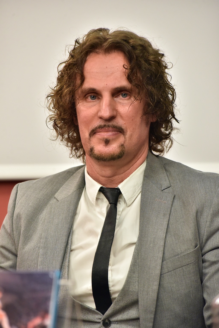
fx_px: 1823
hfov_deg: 6.9
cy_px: 164
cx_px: 110
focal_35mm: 200
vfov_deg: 10.3
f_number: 6.3
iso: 2500
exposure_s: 1/200
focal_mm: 200
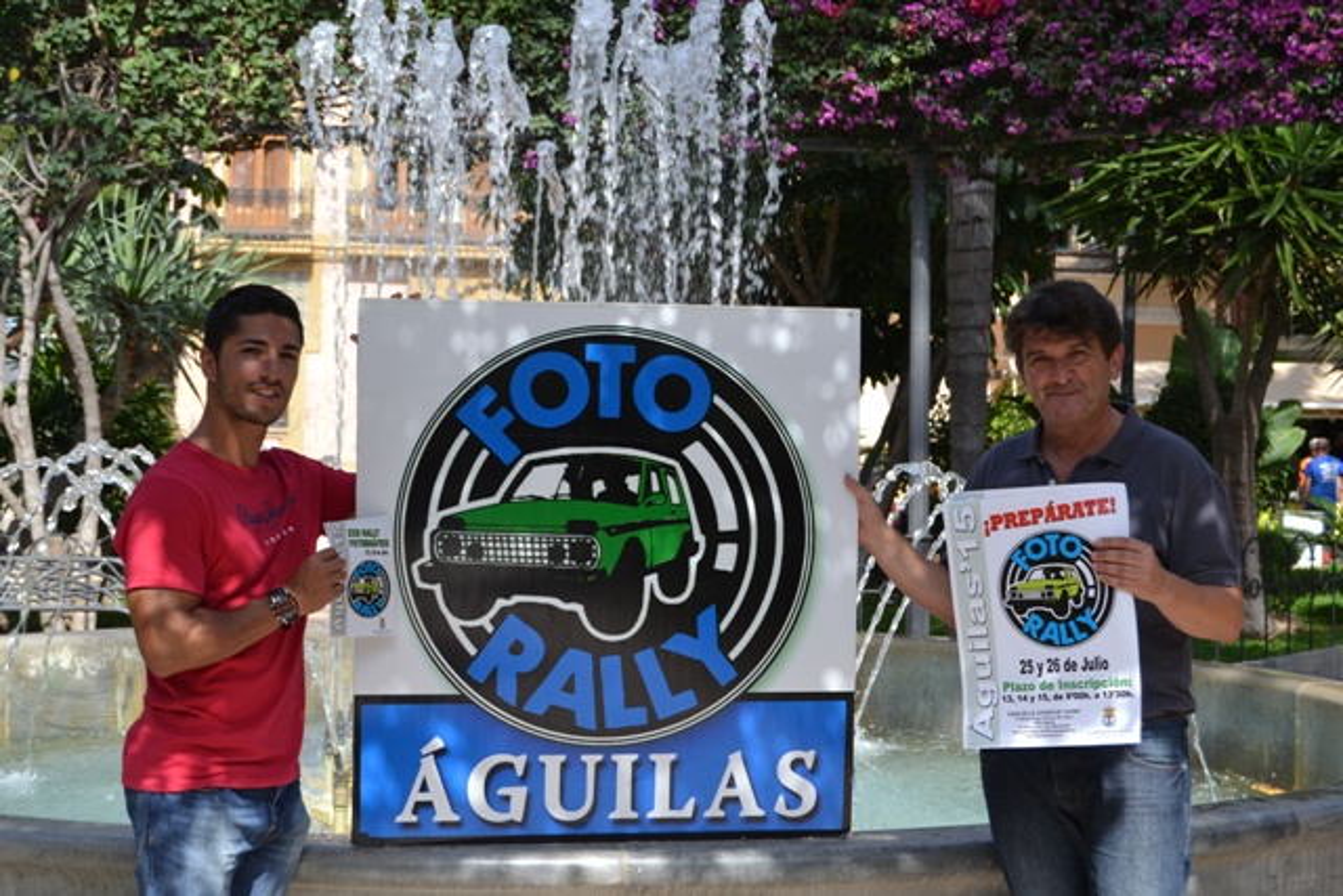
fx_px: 2239
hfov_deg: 33.4
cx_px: 672
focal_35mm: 60
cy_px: 448
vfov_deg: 22.6
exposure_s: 1/160
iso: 100
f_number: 6.3
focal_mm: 40
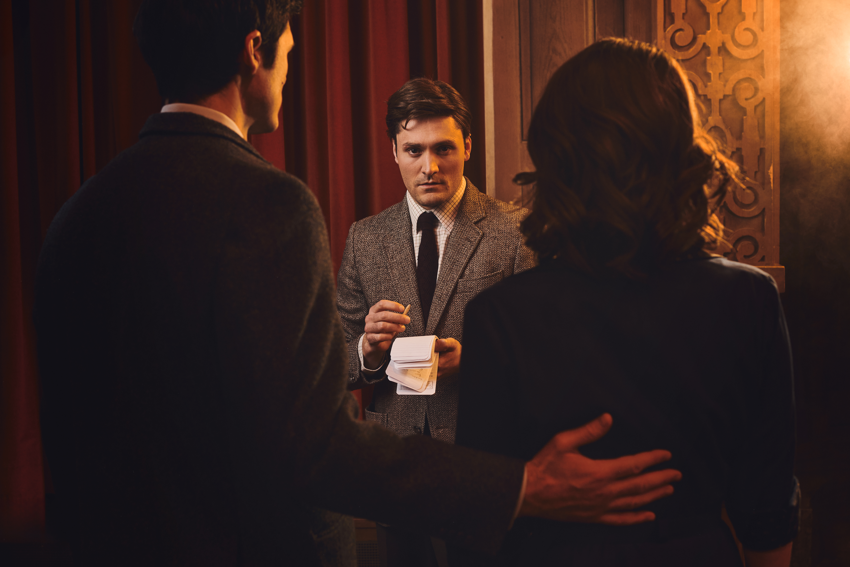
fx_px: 1180
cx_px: 425
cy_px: 284
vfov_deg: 27.0
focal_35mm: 50
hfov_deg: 39.6
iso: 640
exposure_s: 1/200
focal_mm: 50
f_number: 5.6
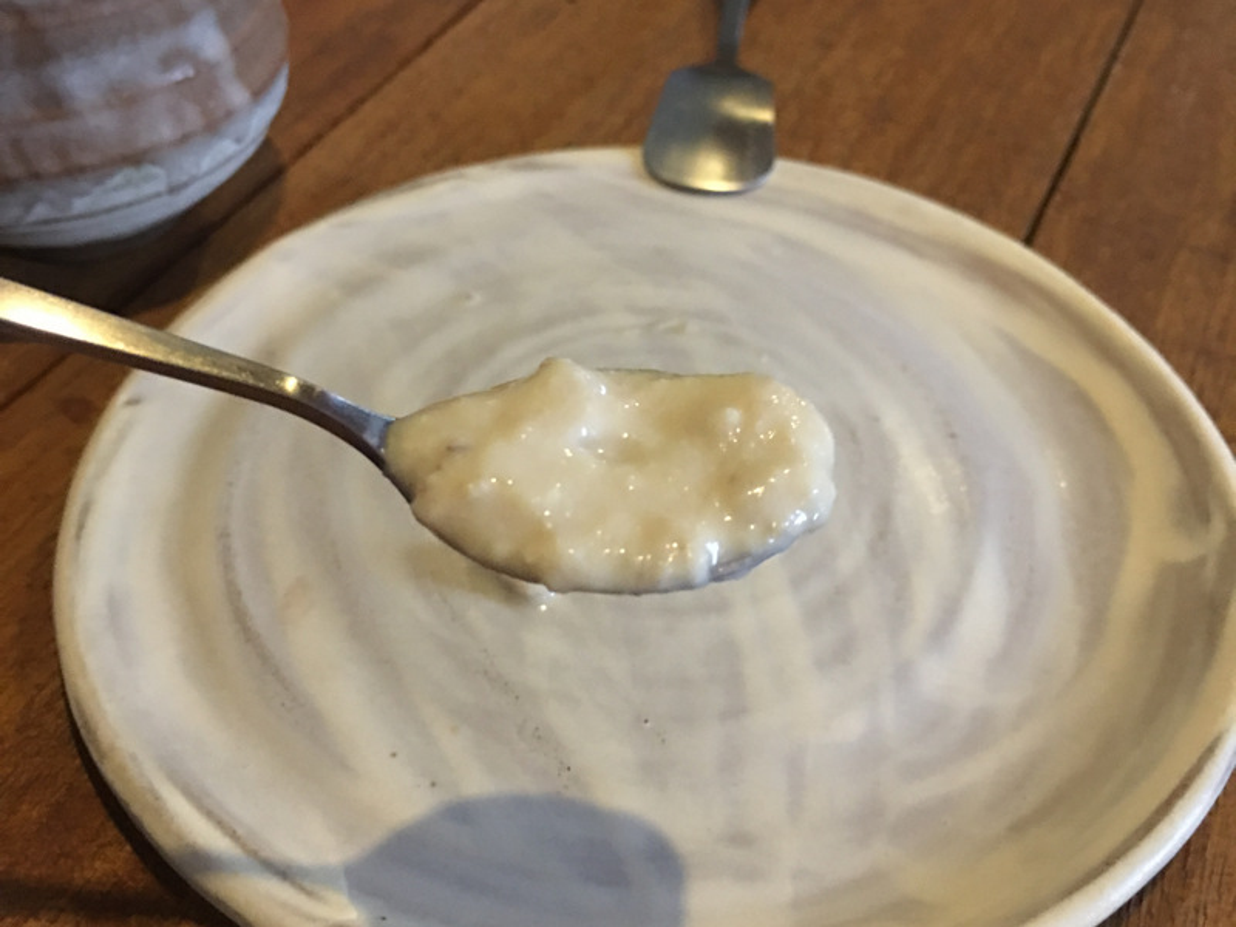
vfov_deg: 48.2
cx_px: 618
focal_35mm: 29
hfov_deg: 61.7
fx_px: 1035
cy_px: 464
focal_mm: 4.15
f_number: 2.2
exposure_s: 1/4
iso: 64
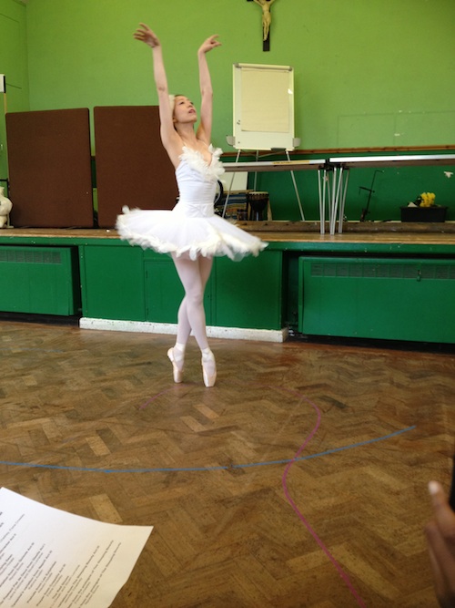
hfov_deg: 40.7
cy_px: 304
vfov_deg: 52.6
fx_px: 614
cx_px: 228
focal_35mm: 35
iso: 100
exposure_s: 1/20
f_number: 2.4
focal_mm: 4.28
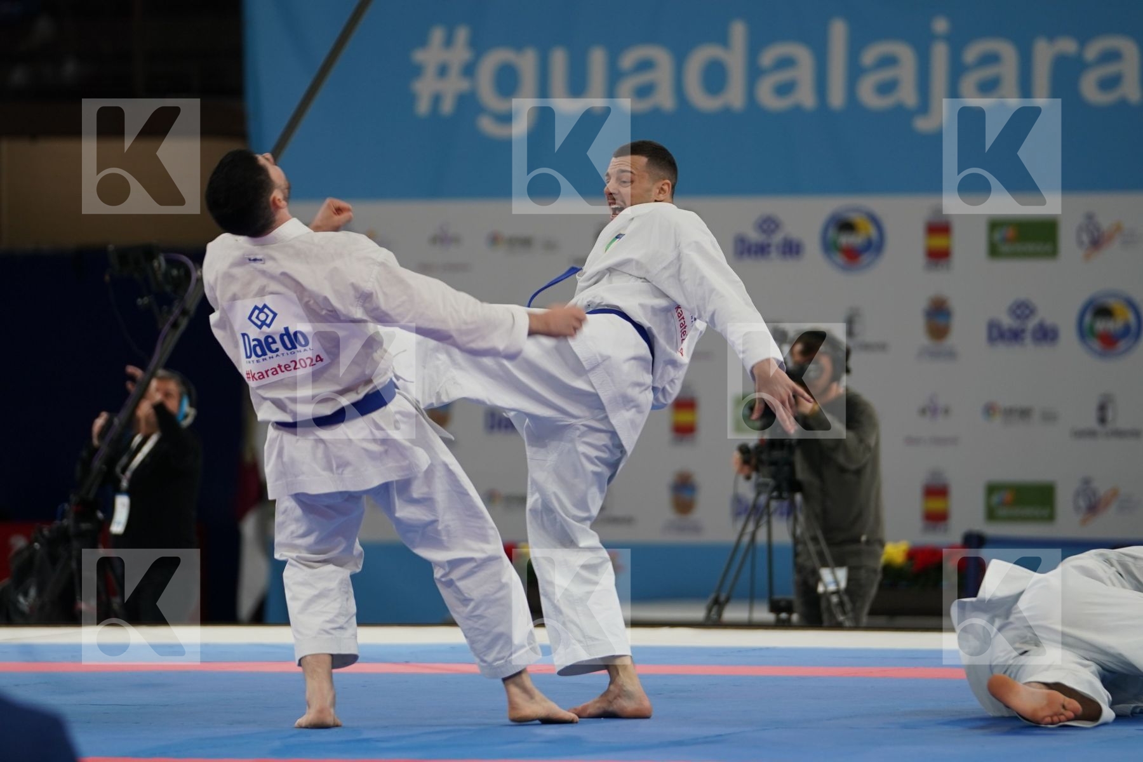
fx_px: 8286
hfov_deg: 7.9
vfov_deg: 5.3
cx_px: 572
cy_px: 381
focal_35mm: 261
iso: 320
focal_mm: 174
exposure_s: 1/250
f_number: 2.8
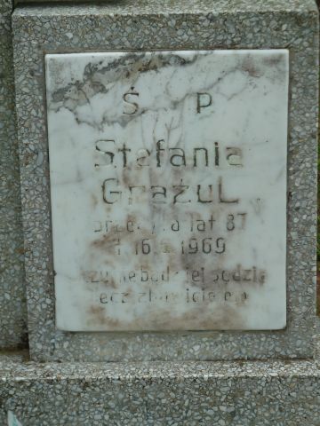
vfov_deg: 13.4
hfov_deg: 10.1
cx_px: 160
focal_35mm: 147
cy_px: 213
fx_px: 1812
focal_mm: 24.1
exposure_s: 1/320
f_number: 4.5
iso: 80
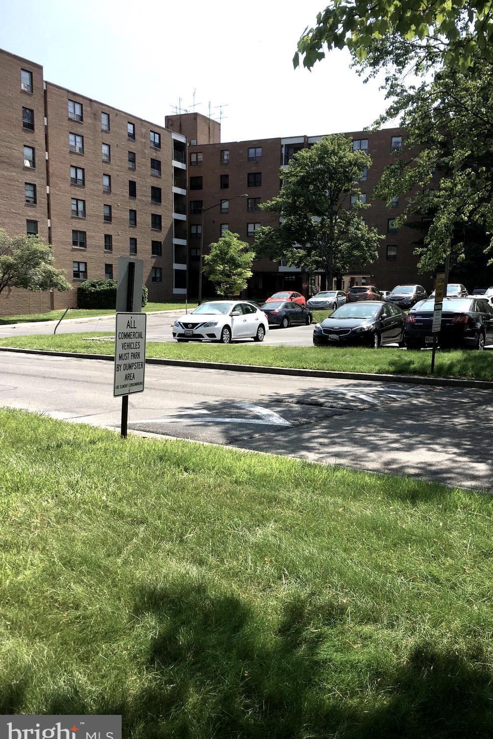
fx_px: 637
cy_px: 375
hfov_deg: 42.2
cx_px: 283
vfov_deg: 60.3
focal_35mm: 31
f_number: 2.2
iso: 25
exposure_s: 1/1304
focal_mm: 4.15
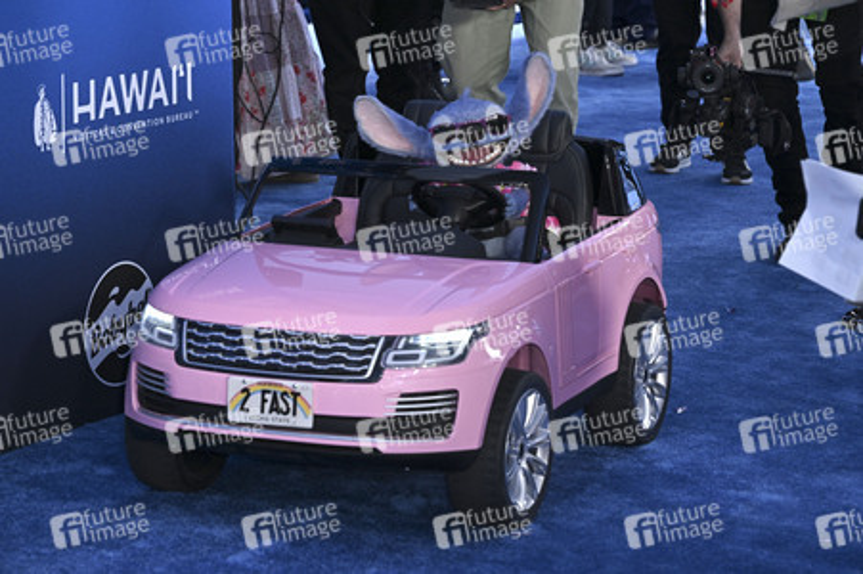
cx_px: 432
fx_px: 2755
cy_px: 287
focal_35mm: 115
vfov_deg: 11.9
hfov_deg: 17.8
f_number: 6.3
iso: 1600
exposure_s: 1/200
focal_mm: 115
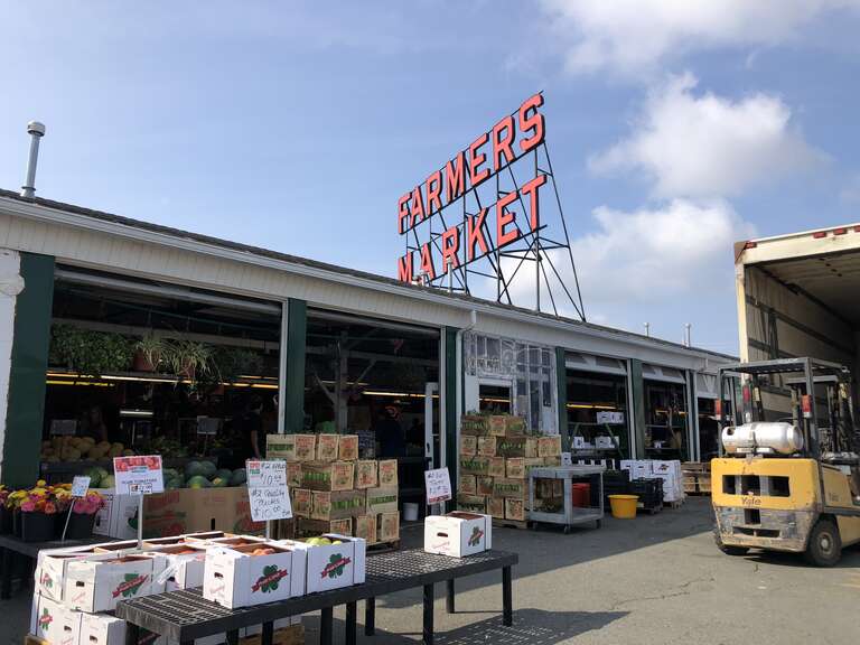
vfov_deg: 49.7
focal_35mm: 28
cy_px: 322
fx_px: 696
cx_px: 430
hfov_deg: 63.4
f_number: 1.8
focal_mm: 4
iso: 20
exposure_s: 1/2000
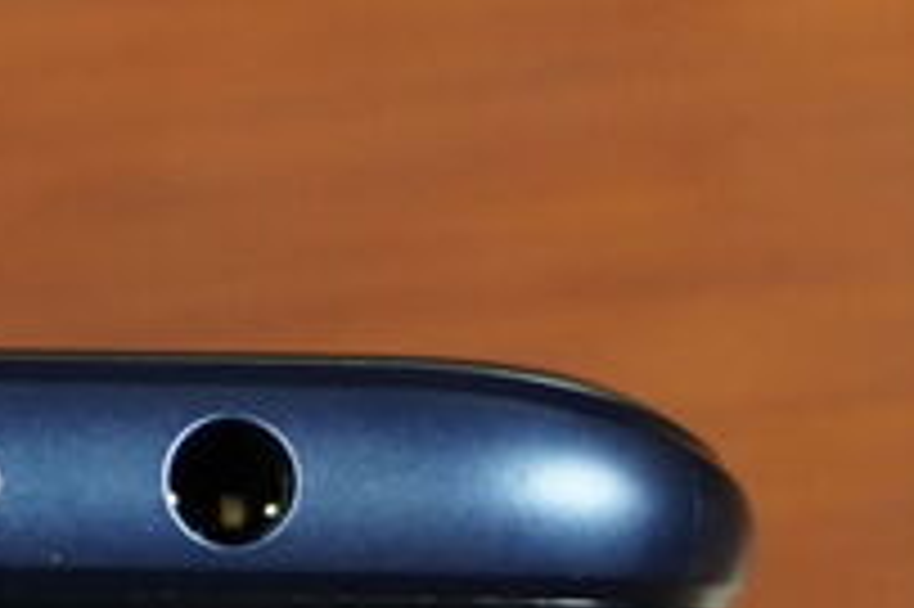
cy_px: 536
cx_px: -462
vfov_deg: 5.8
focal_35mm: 237
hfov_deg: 8.5
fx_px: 6012
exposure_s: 1/125
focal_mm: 50
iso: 1600
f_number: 5.6
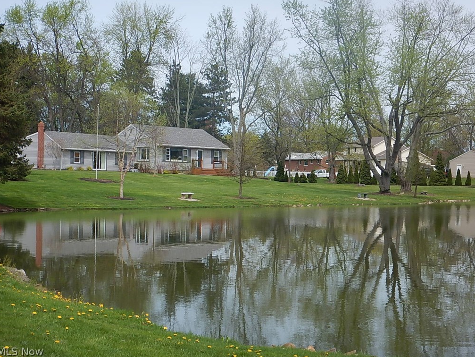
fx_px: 851
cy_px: 178
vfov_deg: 23.7
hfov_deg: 31.2
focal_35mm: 62
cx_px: 236
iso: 125
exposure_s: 1/640
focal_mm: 11
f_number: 4.4
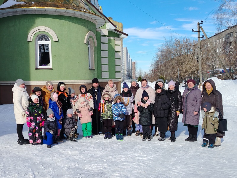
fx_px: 260
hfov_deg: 49.0
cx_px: 118
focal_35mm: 38
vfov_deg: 37.7
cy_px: 89
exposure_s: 1/1062
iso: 100
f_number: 1.75
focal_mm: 5.25
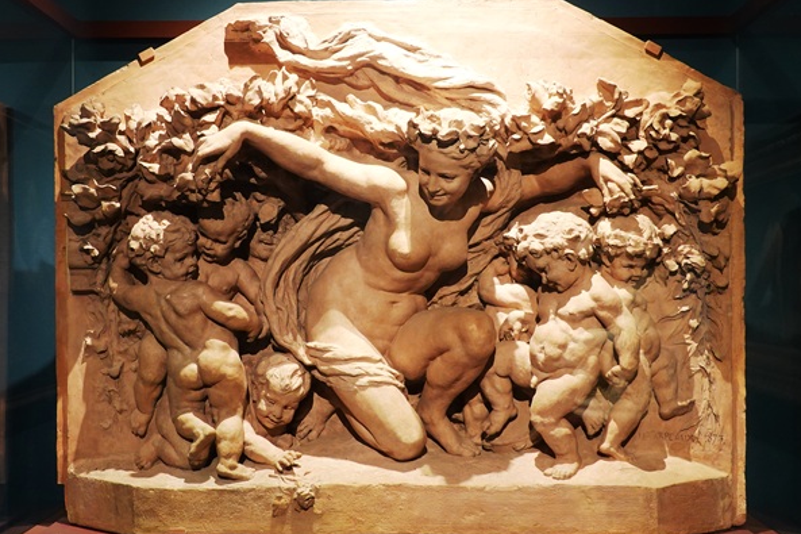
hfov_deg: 48.5
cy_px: 272
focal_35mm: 40
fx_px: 890
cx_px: 400
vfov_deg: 33.4
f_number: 3.5
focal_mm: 14.4
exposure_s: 1/25
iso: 800
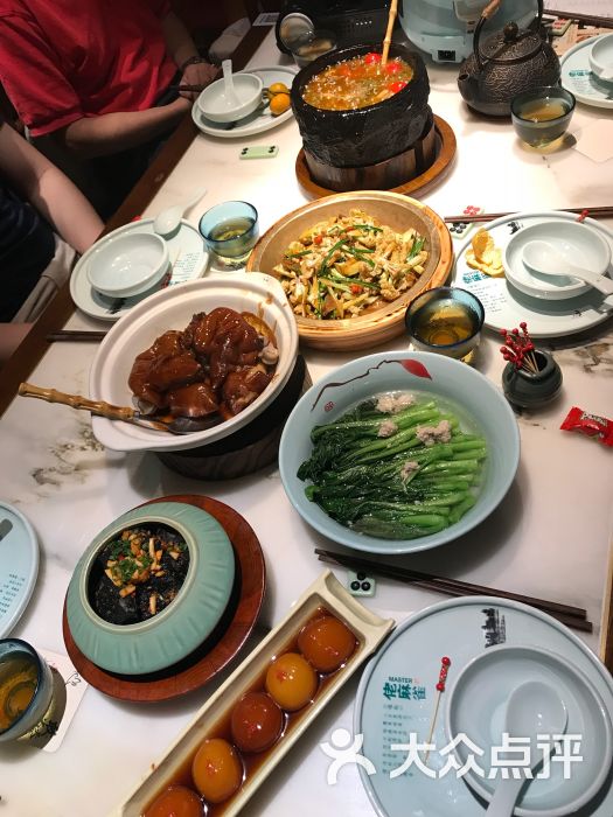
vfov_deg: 63.4
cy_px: 408
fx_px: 661
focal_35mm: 28
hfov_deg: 49.7
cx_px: 306
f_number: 1.8
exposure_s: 1/33
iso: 40
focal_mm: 3.99
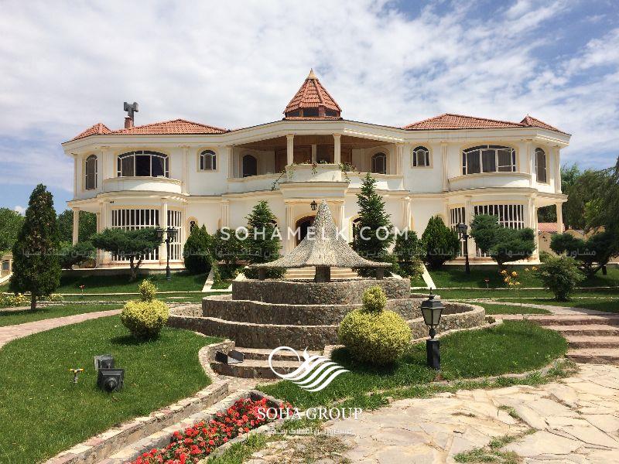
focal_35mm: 29
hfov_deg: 61.7
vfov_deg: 48.2
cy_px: 232
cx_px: 310
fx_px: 519
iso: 32
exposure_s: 1/3731
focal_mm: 4.15
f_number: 2.2
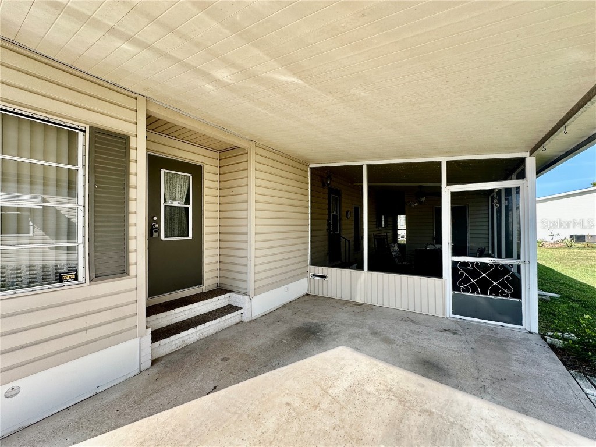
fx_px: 241
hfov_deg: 102.1
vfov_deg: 85.7
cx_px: 298
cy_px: 224
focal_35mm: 14
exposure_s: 1/363
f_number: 2.2
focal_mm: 2.22
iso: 40
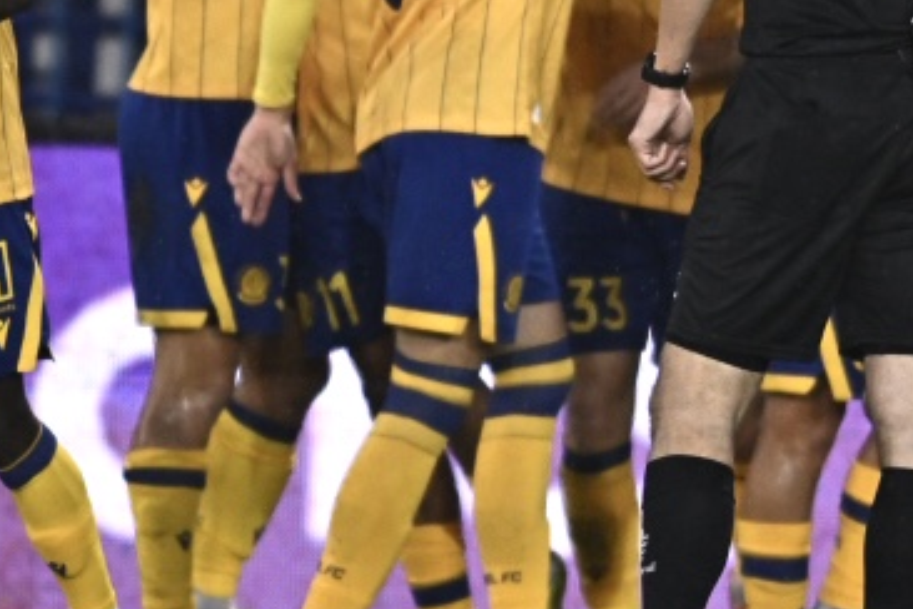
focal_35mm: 1209
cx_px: 464
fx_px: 30659
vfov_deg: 1.1
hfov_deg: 1.7
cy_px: 119
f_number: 2.8
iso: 1600
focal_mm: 400
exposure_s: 1/1000
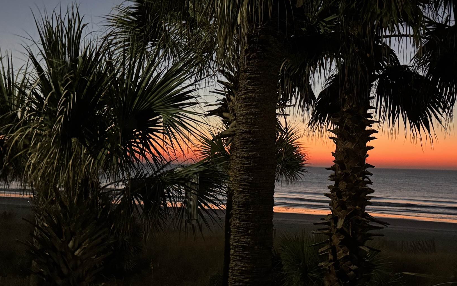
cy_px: 138
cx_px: 295
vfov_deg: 26.9
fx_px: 598
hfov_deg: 41.4
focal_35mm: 48
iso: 1600
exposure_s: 1/30
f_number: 1.78
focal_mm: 6.76
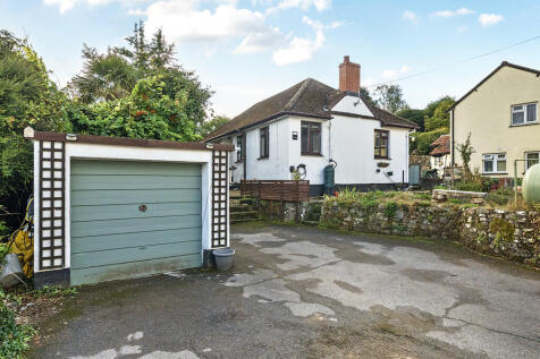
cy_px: 180
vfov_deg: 59.5
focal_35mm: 21
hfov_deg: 81.2
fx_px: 315
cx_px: 270
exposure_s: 1/640
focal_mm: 14
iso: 400
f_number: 8
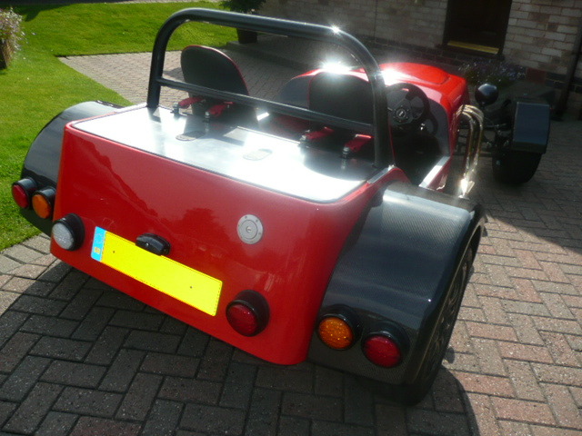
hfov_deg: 63.4
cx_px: 291
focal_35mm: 28
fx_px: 471
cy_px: 218
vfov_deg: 49.7
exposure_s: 1/500
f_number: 3.3
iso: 100
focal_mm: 4.6
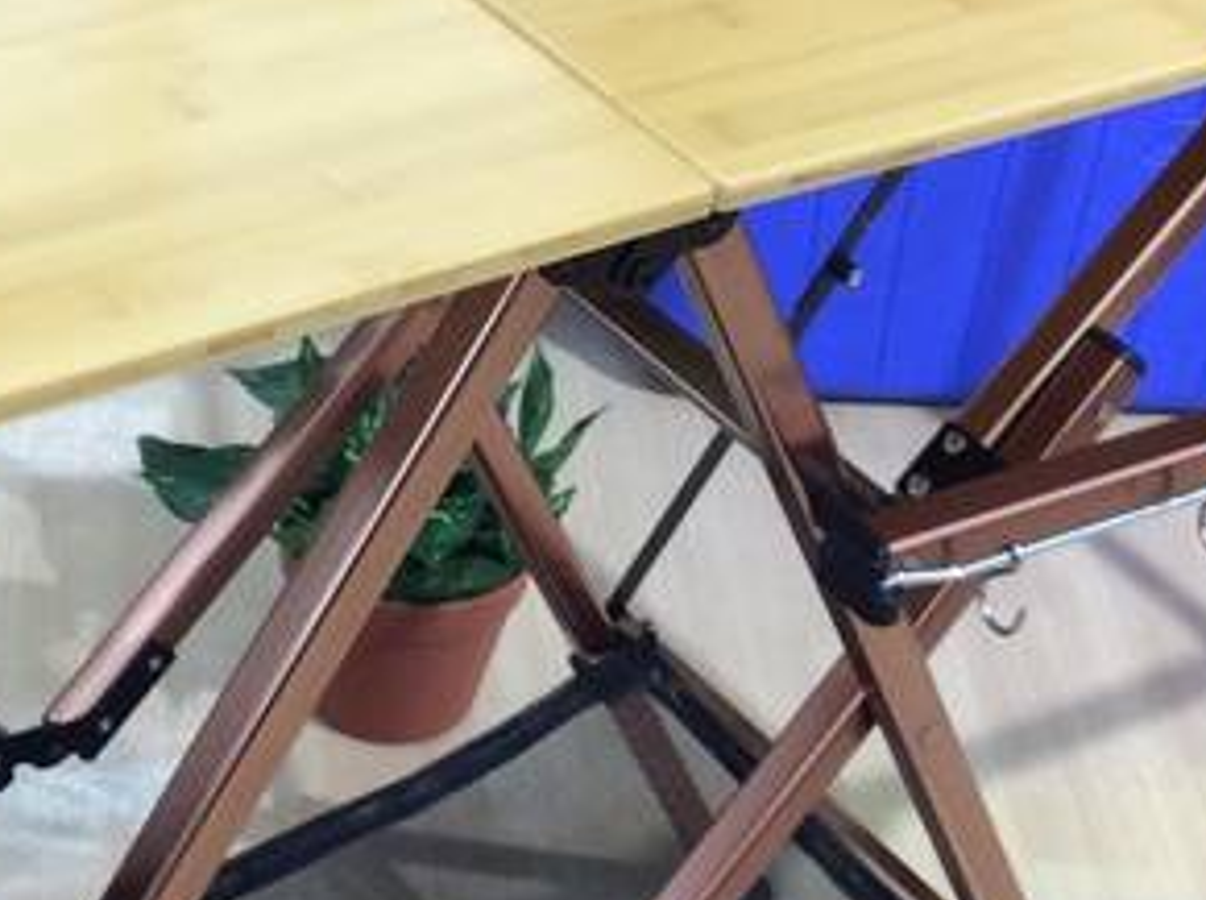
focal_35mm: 99
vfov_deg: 14.9
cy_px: 427
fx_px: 3442
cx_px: 547
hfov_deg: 19.9
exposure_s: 1/60
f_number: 2.4
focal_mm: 3.3
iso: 50
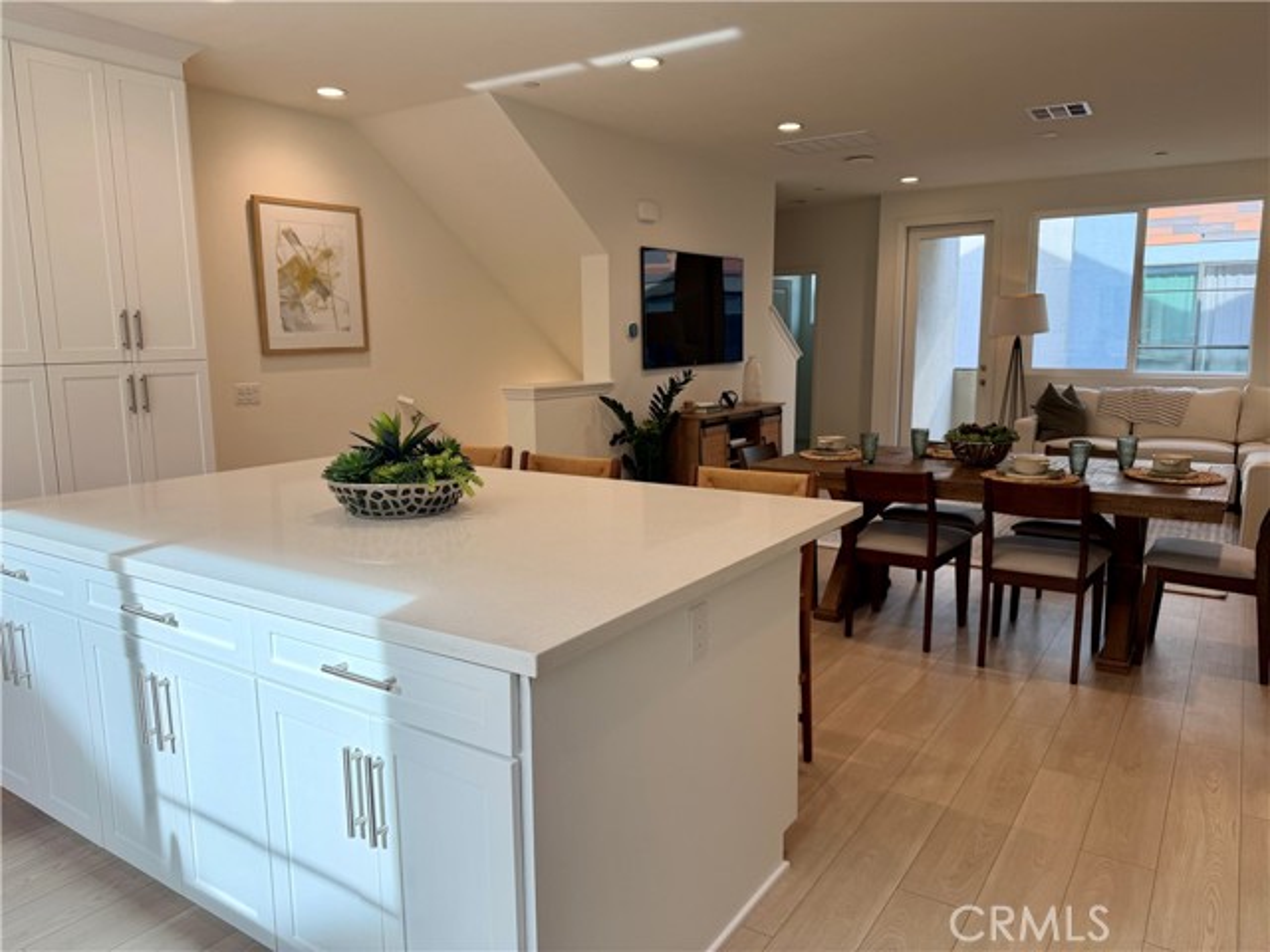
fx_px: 881
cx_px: 635
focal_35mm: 24
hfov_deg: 71.6
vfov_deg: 56.8
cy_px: 476
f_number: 1.78
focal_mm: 6.76
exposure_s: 1/259
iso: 80
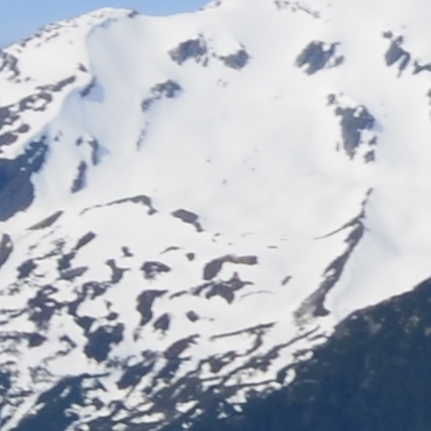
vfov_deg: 4.1
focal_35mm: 424
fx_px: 5971
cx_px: 92
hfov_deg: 4.1
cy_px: 710
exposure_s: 1/200
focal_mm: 29
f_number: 13
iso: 100
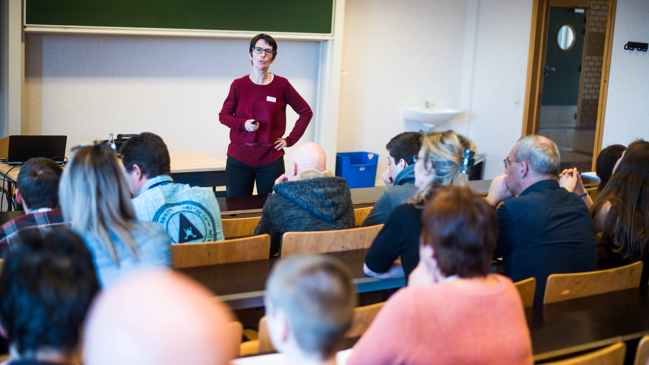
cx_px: 328
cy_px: 189
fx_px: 912
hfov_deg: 39.2
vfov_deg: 22.6
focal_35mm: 53
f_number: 1.8
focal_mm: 50
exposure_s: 1/250
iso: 400
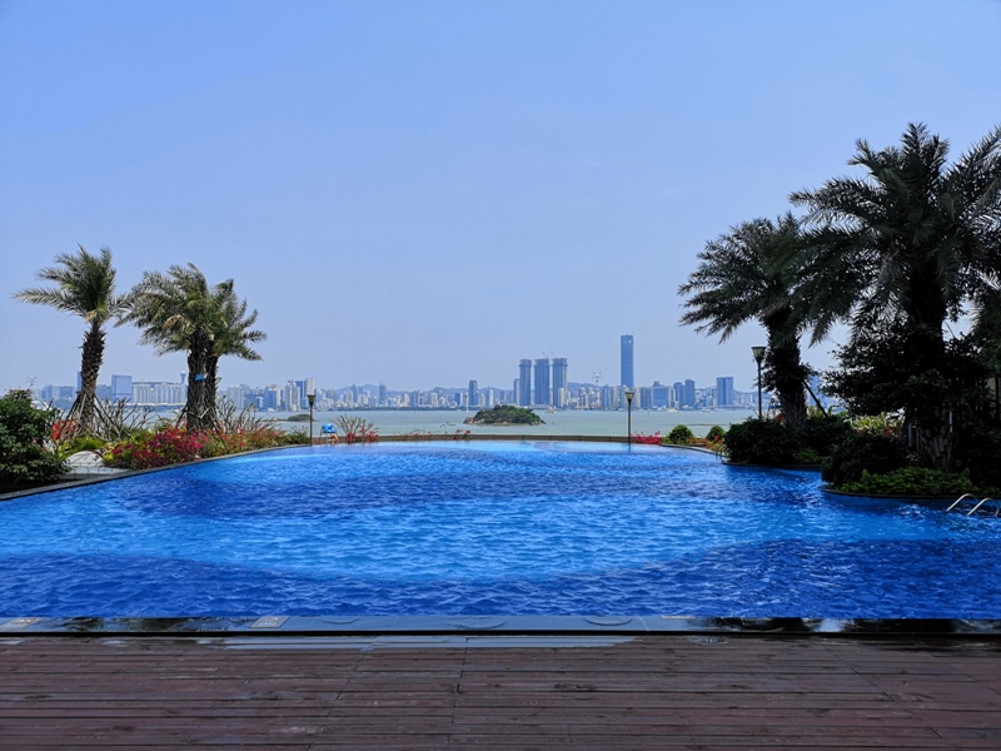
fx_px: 781
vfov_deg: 51.4
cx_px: 500
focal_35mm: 27
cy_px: 376
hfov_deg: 65.3
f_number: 1.8
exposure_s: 1/3021
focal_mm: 3.95
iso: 50
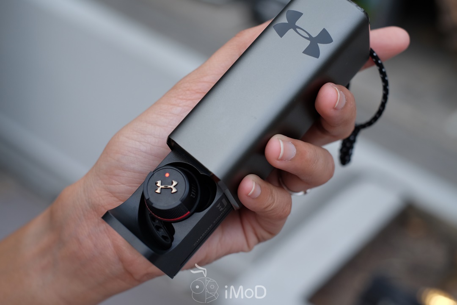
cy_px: 152
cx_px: 228
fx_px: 673
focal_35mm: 53
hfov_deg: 37.5
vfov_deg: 25.5
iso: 400
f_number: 4
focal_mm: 35
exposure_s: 1/75
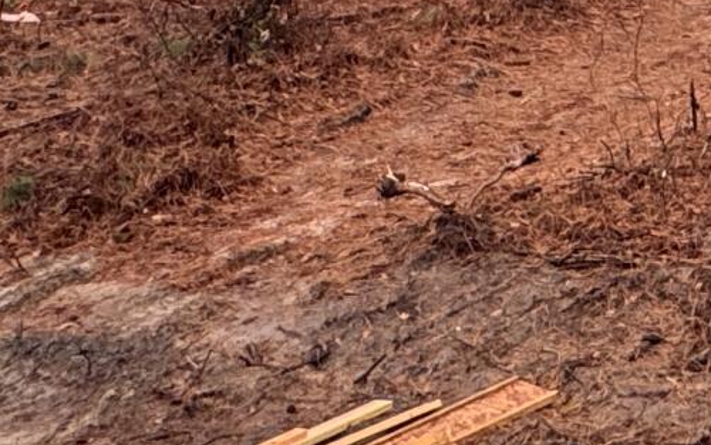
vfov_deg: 11.9
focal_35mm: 89
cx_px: 1221
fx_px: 1725
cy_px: -621
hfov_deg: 18.8
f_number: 2.2
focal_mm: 2.22
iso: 160
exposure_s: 1/99
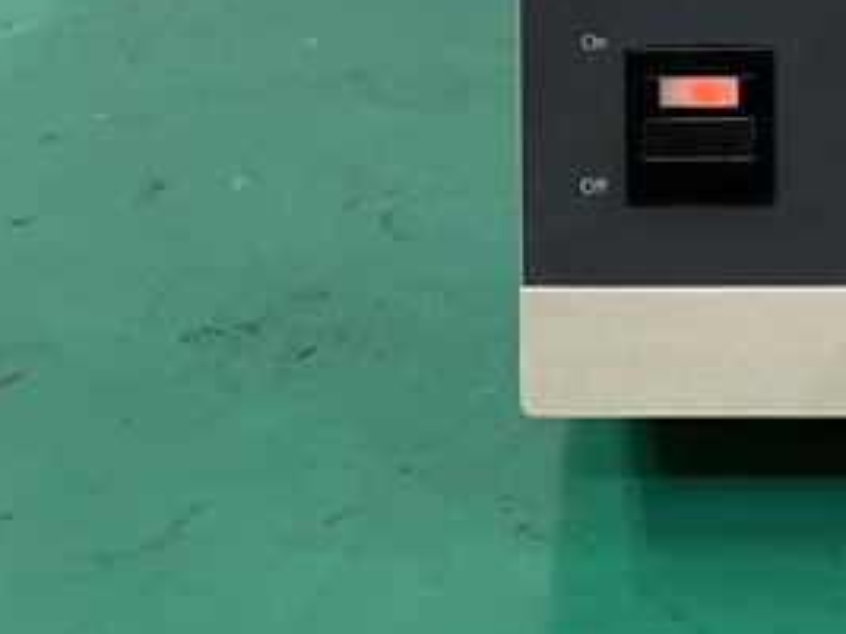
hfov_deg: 24.6
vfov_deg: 19.5
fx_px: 1759
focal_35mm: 72
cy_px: -71
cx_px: 1008
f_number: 1.6
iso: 125
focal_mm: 5.1
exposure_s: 1/120
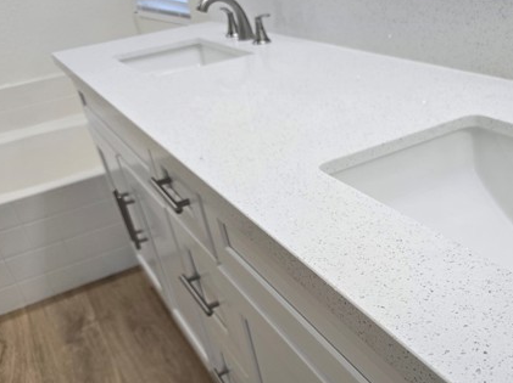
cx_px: 336
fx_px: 518
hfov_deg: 51.8
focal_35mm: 35
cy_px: 276
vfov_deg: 39.8
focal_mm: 6.3
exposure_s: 1/120
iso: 125
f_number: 1.7
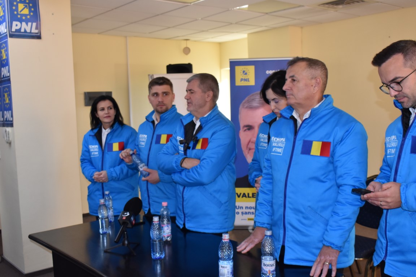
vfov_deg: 35.5
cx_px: 208
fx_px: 433
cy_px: 138
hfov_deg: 51.3
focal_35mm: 38
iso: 800
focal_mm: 25
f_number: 5.6
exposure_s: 1/125
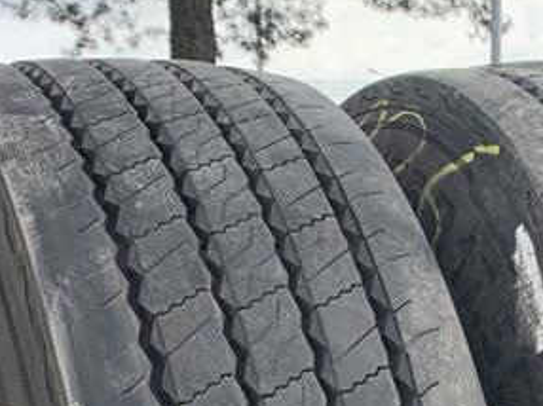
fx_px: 1724
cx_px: 432
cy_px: 777
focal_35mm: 110
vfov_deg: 12.1
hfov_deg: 17.8
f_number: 1.8
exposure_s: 1/260
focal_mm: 4.25
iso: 25
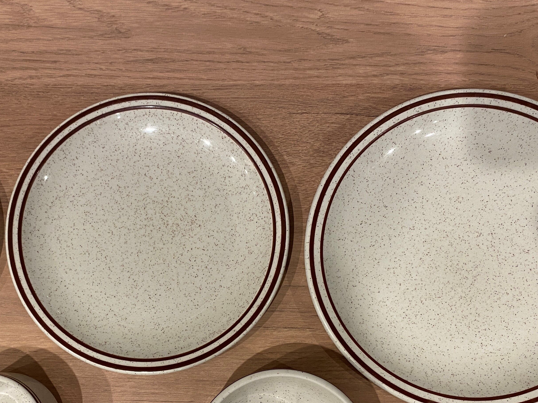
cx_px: 223
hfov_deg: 43.7
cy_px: 298
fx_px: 668
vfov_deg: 33.0
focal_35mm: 43
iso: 80
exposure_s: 1/50
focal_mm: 4.25
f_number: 1.8
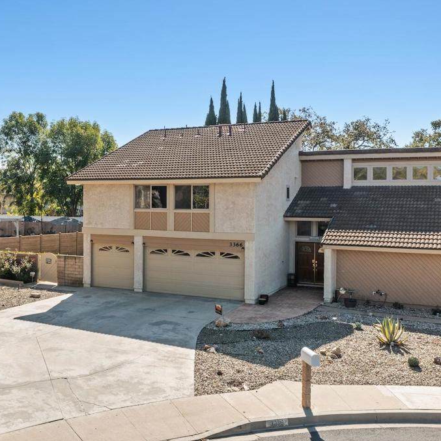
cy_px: 221
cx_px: 171
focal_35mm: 36
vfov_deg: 46.0
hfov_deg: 45.7
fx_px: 519
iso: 100
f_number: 4.5
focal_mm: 10.26
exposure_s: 1/60
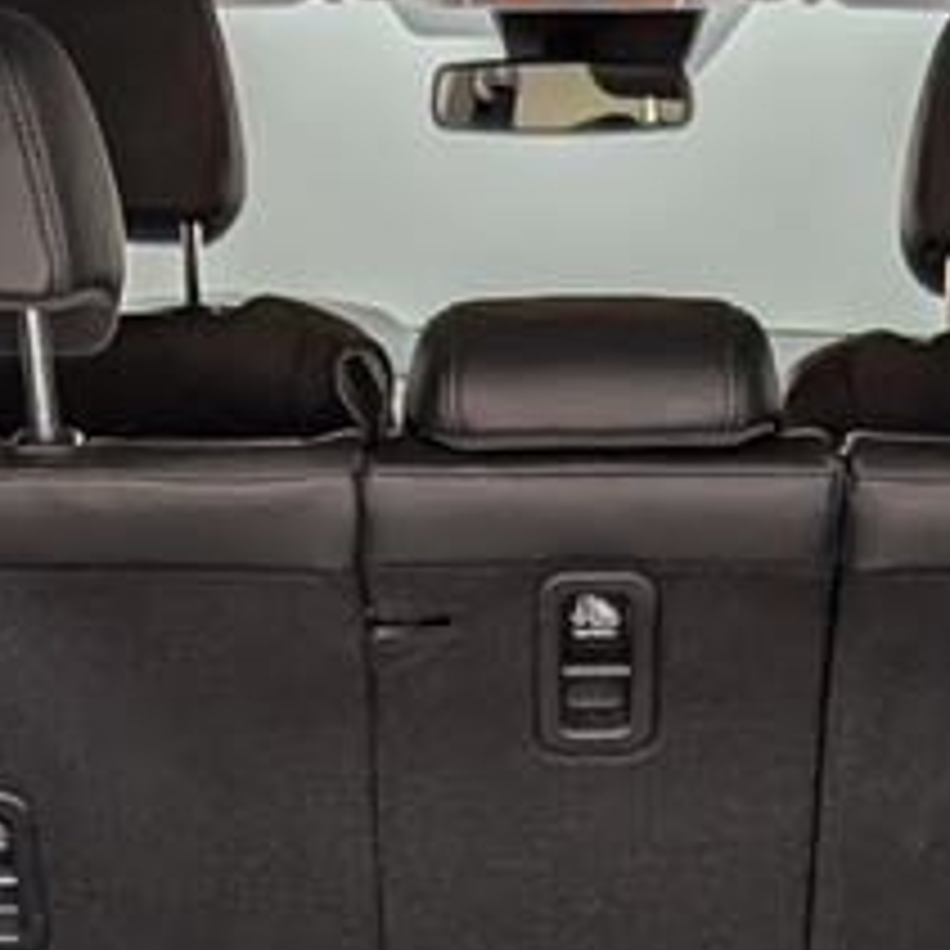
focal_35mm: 103
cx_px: 630
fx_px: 3198
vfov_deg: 15.4
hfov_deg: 16.9
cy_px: 1490
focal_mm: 4.53
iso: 29
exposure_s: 1/160
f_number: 1.7
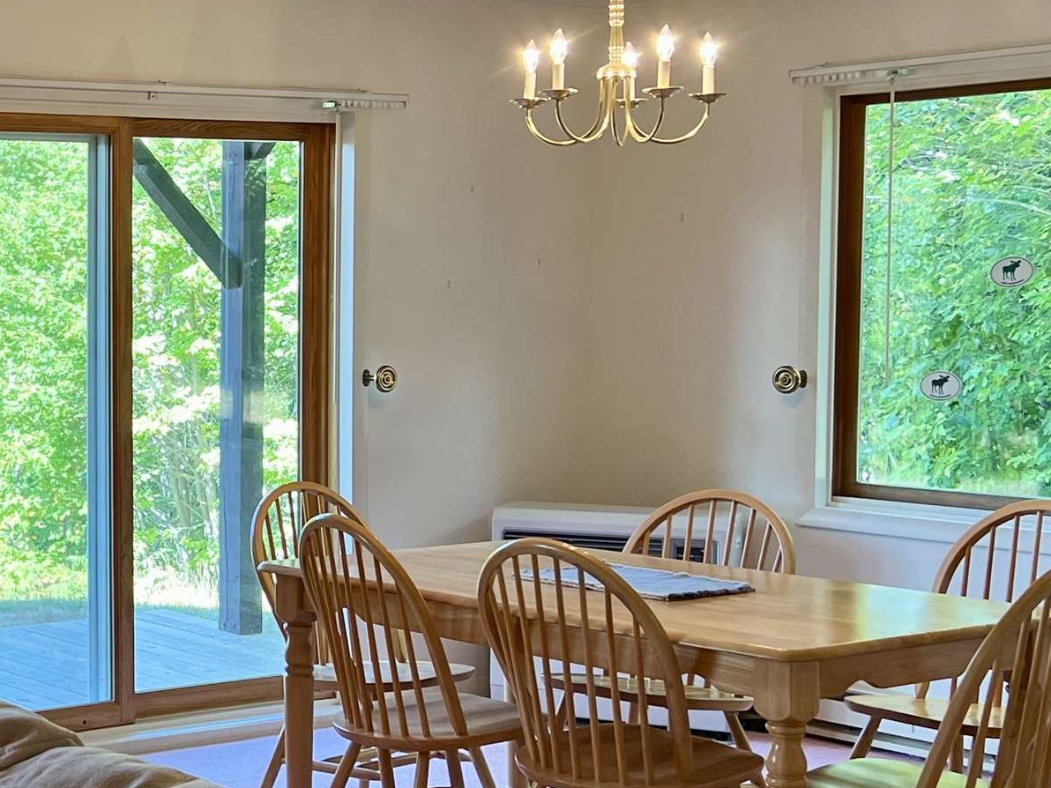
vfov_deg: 21.9
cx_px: -165
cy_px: 375
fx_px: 2034
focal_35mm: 67
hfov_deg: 26.2
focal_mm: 5.7
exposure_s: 1/120
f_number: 1.5
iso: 50
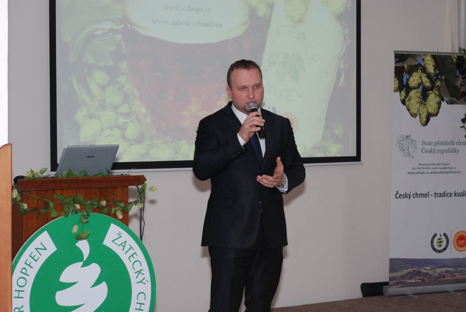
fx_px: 972
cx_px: 233
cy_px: 156
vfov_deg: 18.2
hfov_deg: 27.0
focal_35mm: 75
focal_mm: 50
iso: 800
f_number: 7.1
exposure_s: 1/60
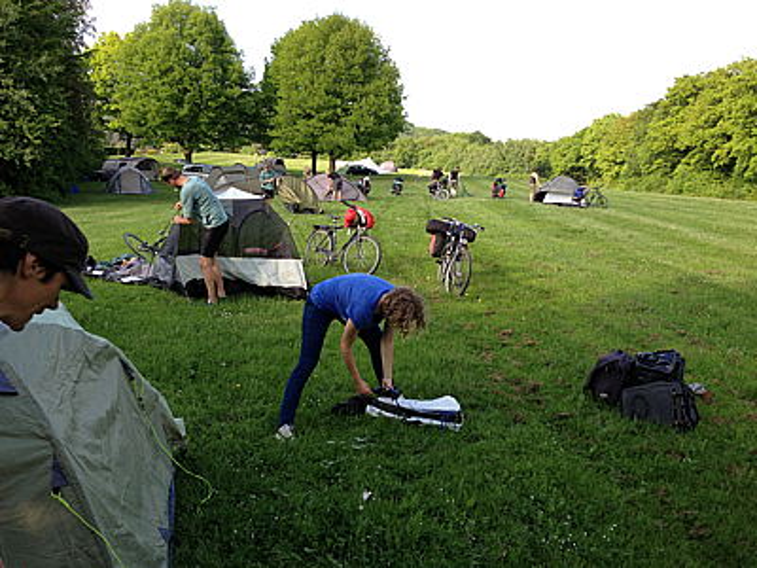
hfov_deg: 52.6
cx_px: 378
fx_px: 765
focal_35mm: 35
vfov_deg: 40.7
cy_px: 284
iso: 50
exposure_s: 1/363
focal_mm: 4.28
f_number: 2.4
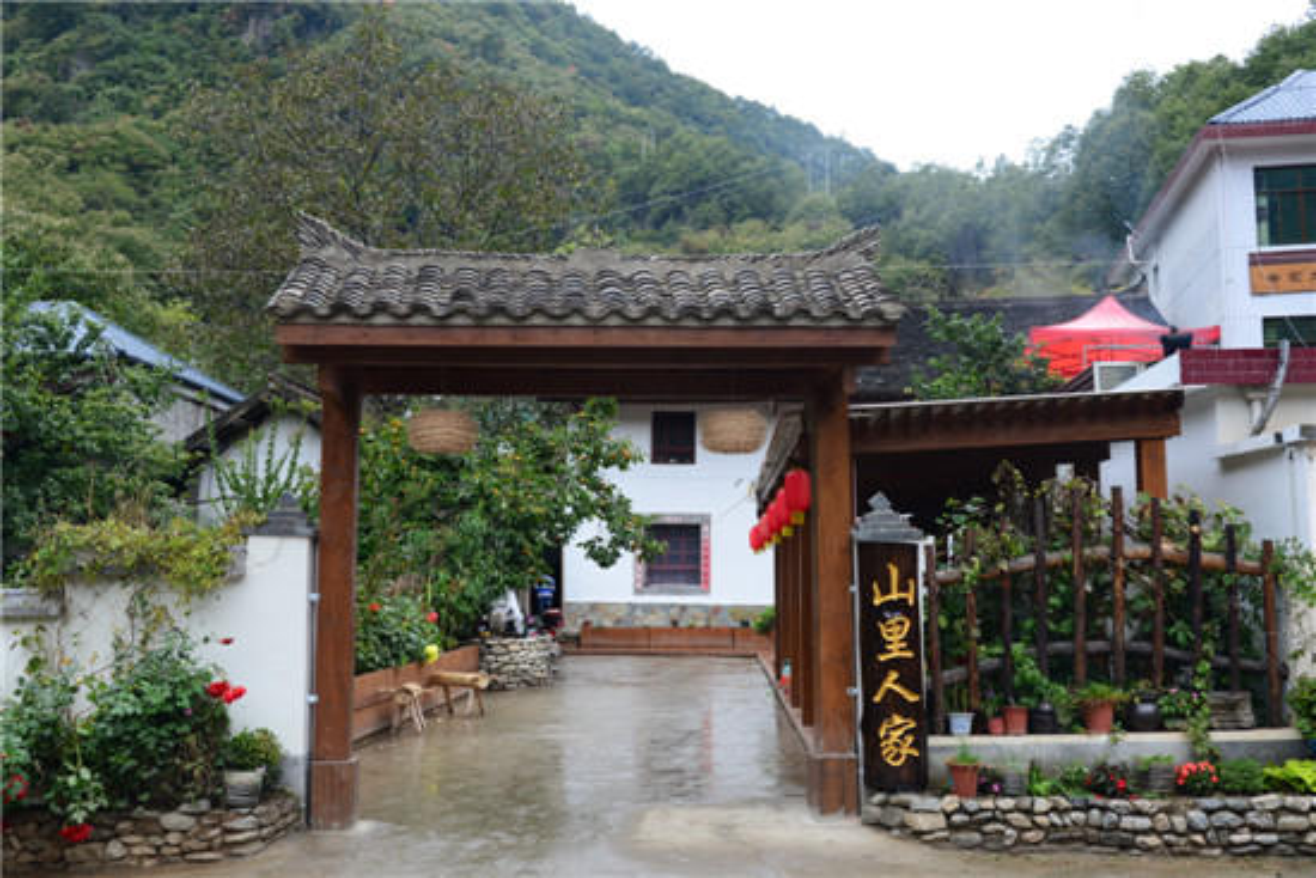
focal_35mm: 35
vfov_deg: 37.9
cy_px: 439
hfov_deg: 54.4
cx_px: 658
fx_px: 1280
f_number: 5.6
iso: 500
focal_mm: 35
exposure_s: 1/125
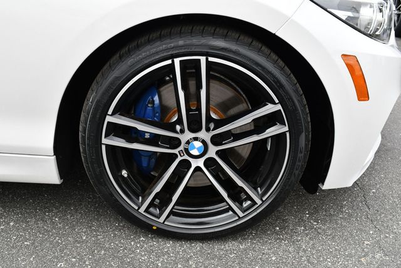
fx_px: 401
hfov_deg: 53.1
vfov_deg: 36.9
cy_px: 134
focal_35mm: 36
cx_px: 200
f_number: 6.3
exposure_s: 1/250
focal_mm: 18
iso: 200
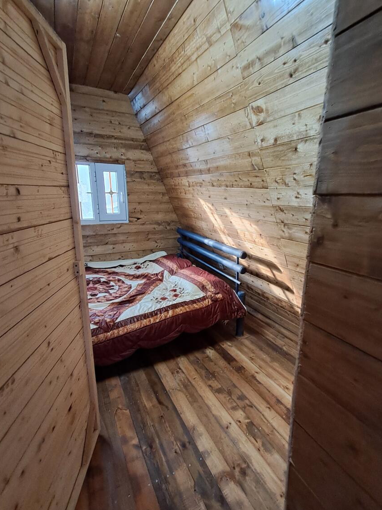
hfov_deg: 74.7
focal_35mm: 17
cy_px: 257
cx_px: 198
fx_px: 250
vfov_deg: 91.0
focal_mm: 1.64
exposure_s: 1/50
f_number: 2.2
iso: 160
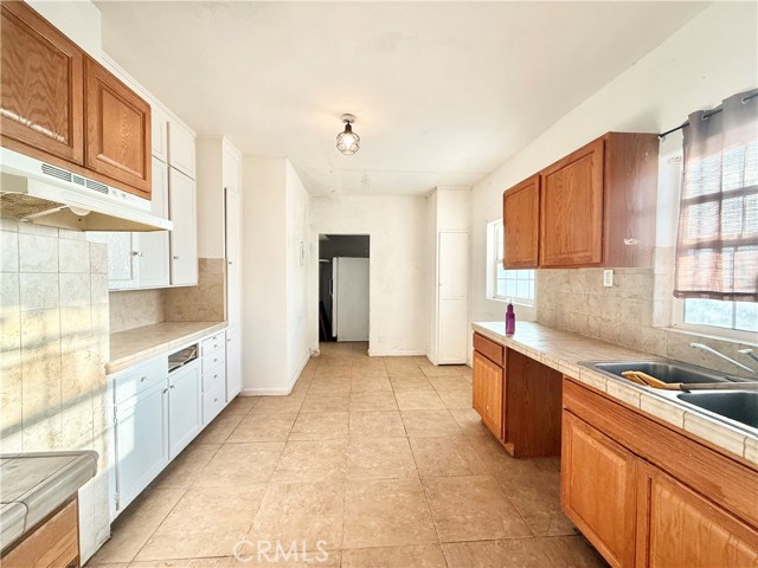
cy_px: 284
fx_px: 307
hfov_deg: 102.1
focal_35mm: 14
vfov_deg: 85.7
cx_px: 379
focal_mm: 2.22
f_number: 2.2
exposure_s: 1/120
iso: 125
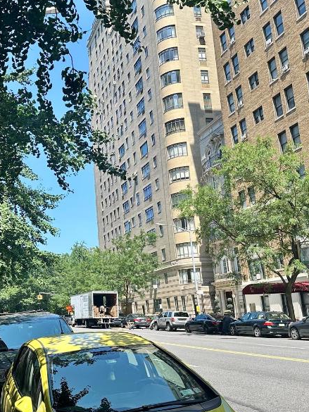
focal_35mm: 42
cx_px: 44
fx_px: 500
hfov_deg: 33.0
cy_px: 227
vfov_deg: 44.7
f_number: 1.78
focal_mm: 6.86
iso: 80
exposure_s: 1/1412
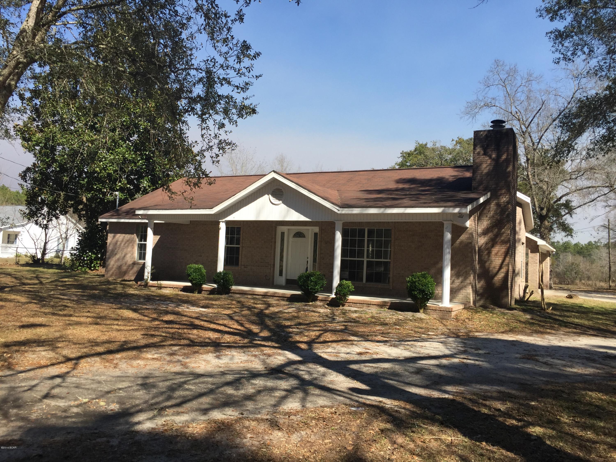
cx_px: 308
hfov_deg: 61.7
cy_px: 231
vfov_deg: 48.2
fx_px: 516
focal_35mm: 29
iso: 32
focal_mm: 4.15
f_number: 2.2
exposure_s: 1/1412
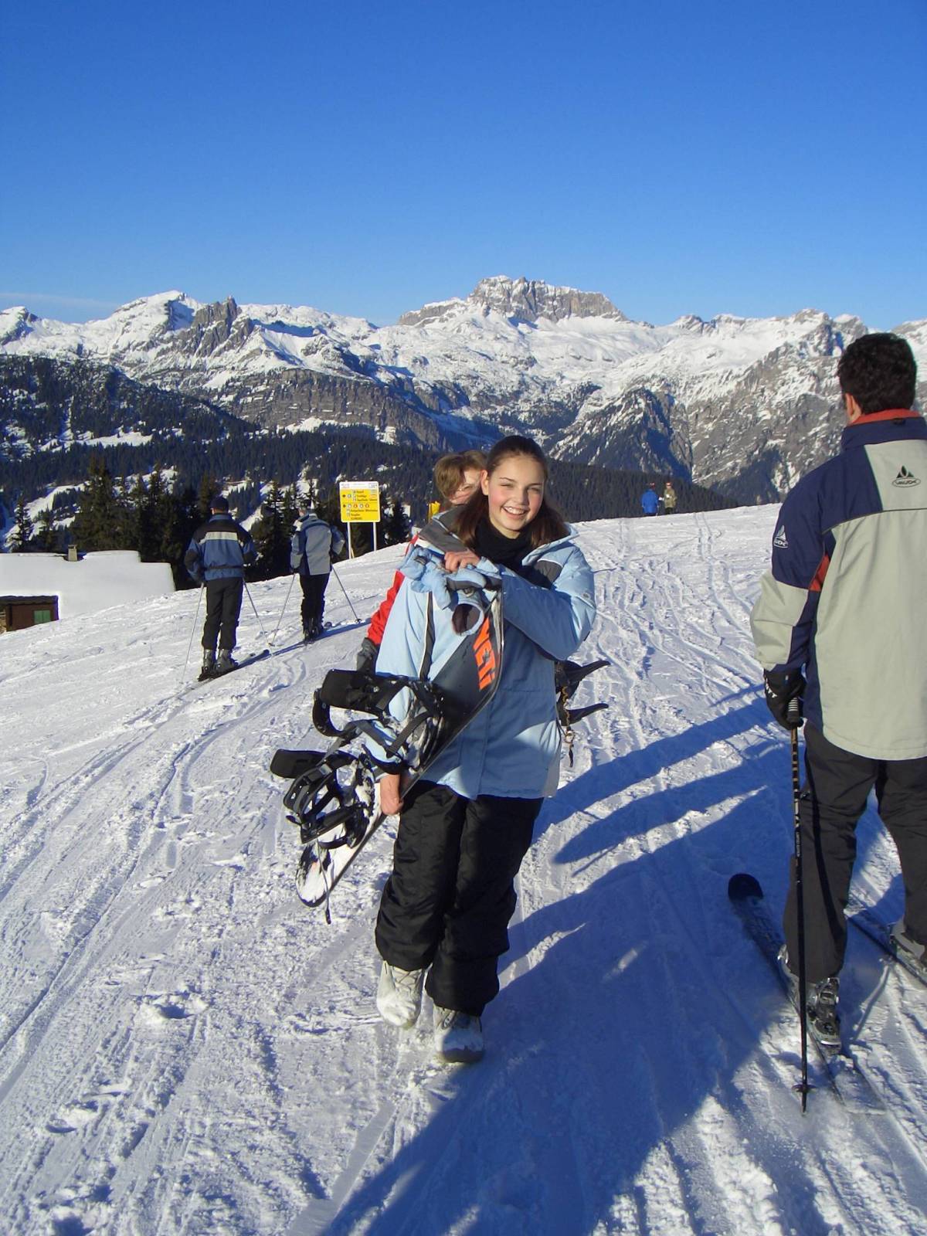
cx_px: 464
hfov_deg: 36.8
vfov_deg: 47.9
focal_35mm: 39
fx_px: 1393
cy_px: 618
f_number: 4.8
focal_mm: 8
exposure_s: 1/800
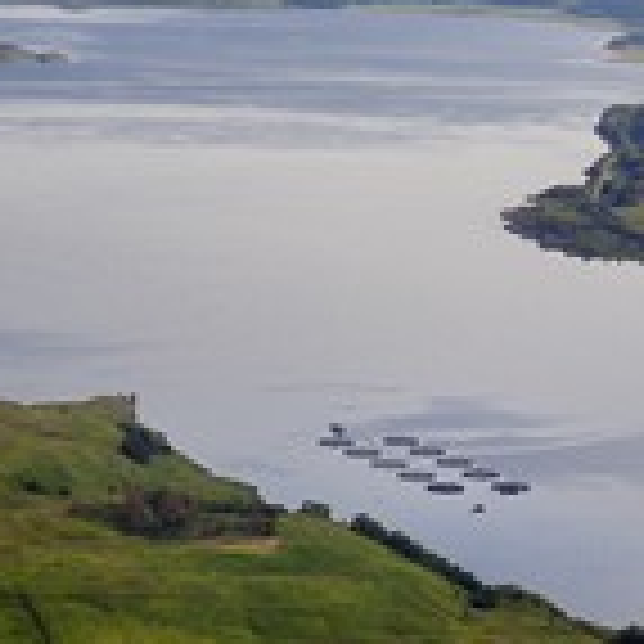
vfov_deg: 10.0
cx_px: -135
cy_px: 122
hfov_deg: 9.8
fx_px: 3683
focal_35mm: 175
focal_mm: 70
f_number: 7.1
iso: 200
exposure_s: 1/800
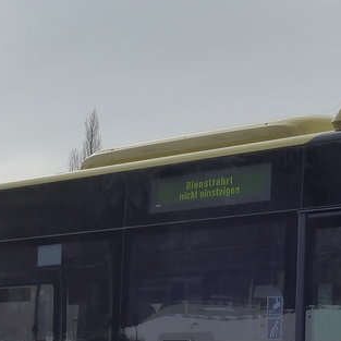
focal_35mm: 139
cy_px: 264
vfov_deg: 12.5
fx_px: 1549
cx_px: 226
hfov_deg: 12.5
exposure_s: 1/640
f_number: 5.6
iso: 160
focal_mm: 8.4
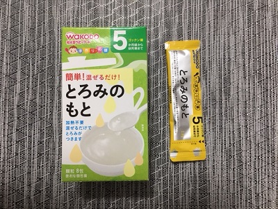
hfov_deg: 61.7
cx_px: 139
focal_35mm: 29
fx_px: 233
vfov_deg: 48.2
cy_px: 104
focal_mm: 4.15
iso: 50
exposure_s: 1/30
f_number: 2.2
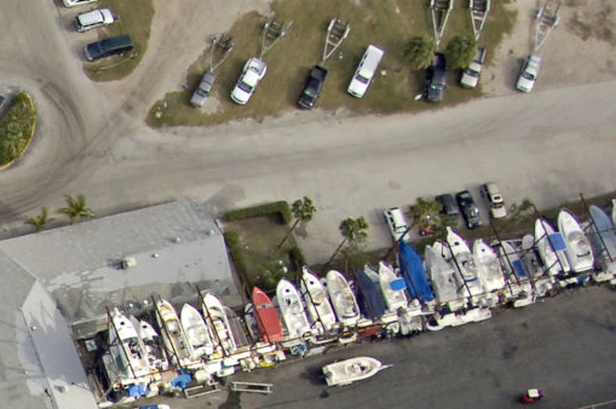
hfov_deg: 11.2
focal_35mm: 169
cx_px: -557
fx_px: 2888
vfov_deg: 7.9
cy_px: 699
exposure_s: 1/1000
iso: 400
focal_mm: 28
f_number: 6.7
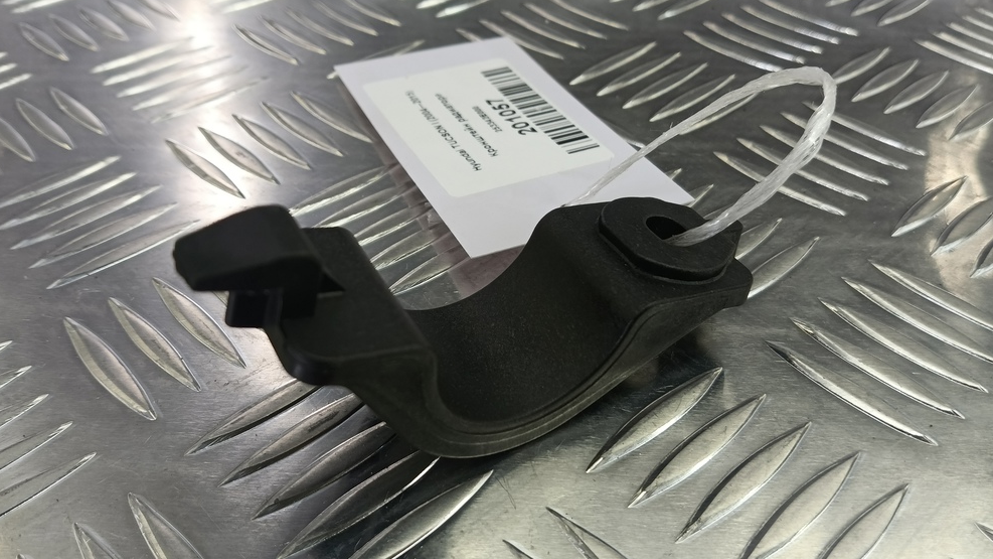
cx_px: 487
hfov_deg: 71.9
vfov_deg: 44.4
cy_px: 285
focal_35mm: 26
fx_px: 685
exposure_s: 1/50
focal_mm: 4.11
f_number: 1.6
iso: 108
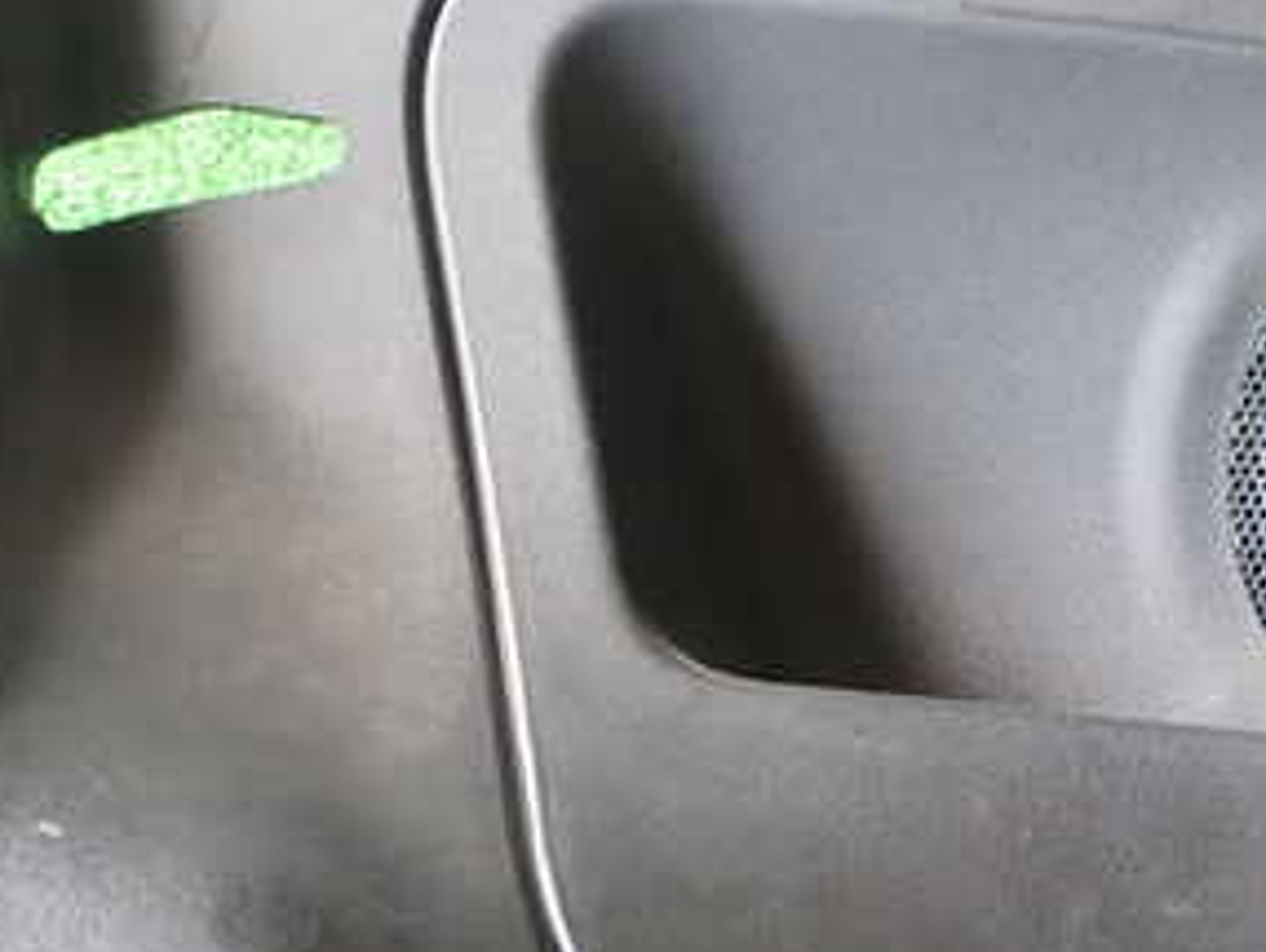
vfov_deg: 17.1
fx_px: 3148
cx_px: 1155
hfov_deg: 22.2
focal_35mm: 86
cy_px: 700
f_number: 2.8
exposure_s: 1/50
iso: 200
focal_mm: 7.31
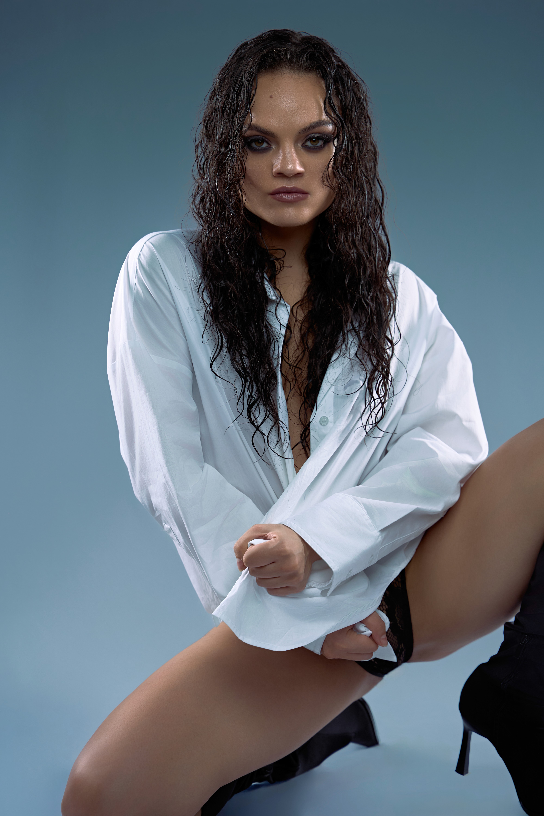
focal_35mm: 75
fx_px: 1700
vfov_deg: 27.0
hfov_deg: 18.2
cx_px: 272
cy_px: 408
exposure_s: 1/100
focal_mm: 75
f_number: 4.5
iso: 100
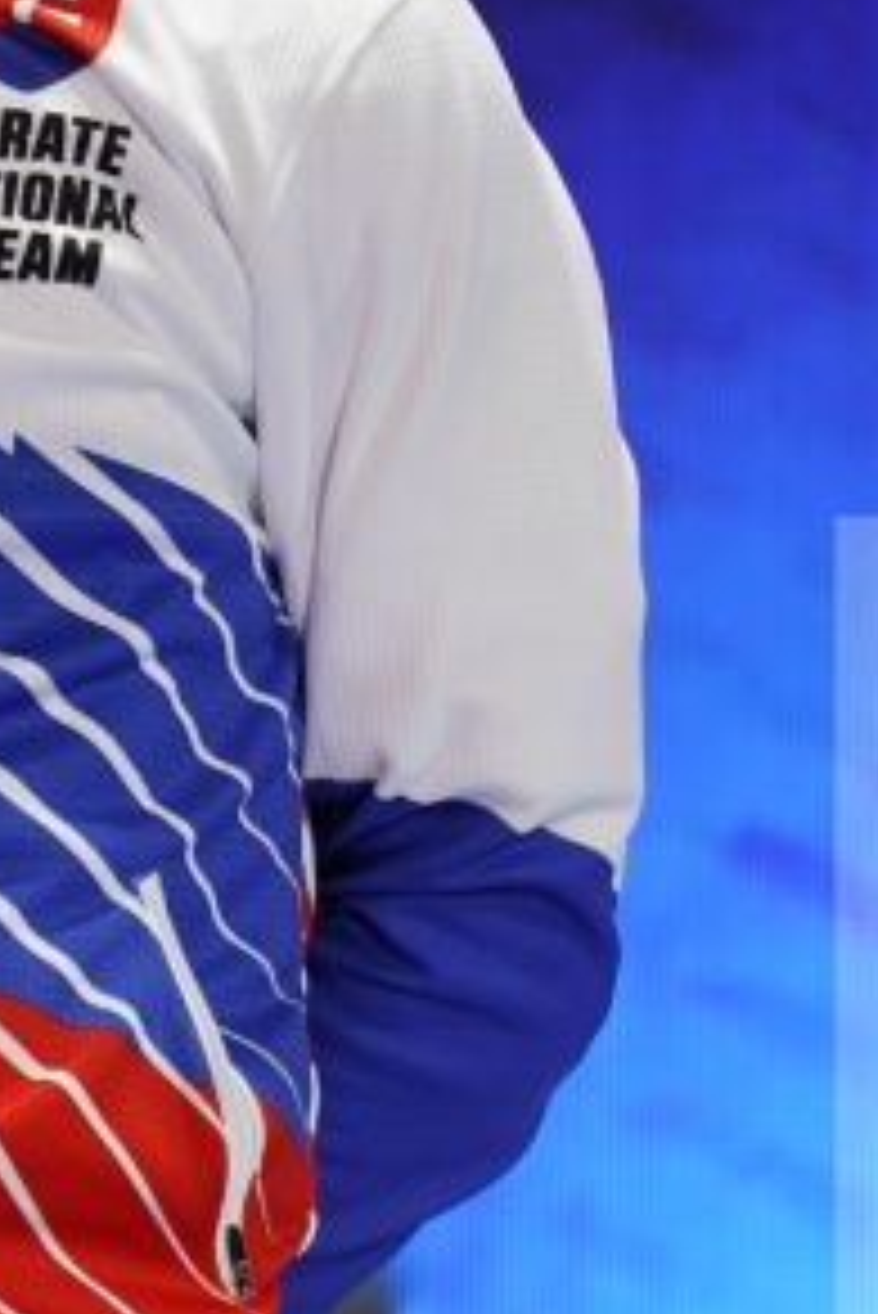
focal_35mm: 822
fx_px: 30034
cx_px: -270
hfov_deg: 1.7
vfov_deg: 2.5
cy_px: 927
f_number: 2.8
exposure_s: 1/250
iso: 400
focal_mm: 200
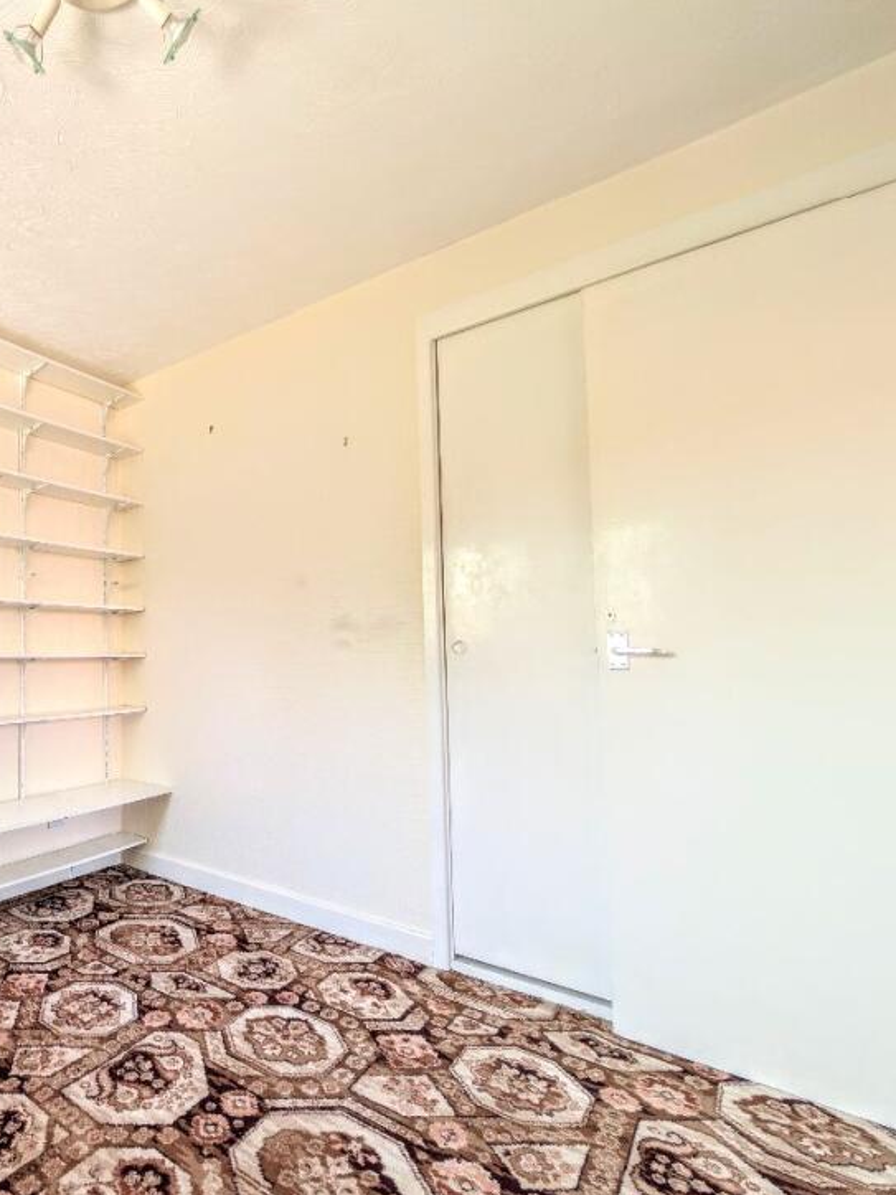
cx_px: 79
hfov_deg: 62.0
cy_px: 623
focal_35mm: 17
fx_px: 587
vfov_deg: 91.0
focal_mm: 2.02
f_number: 1.7
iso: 52
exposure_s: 1/35
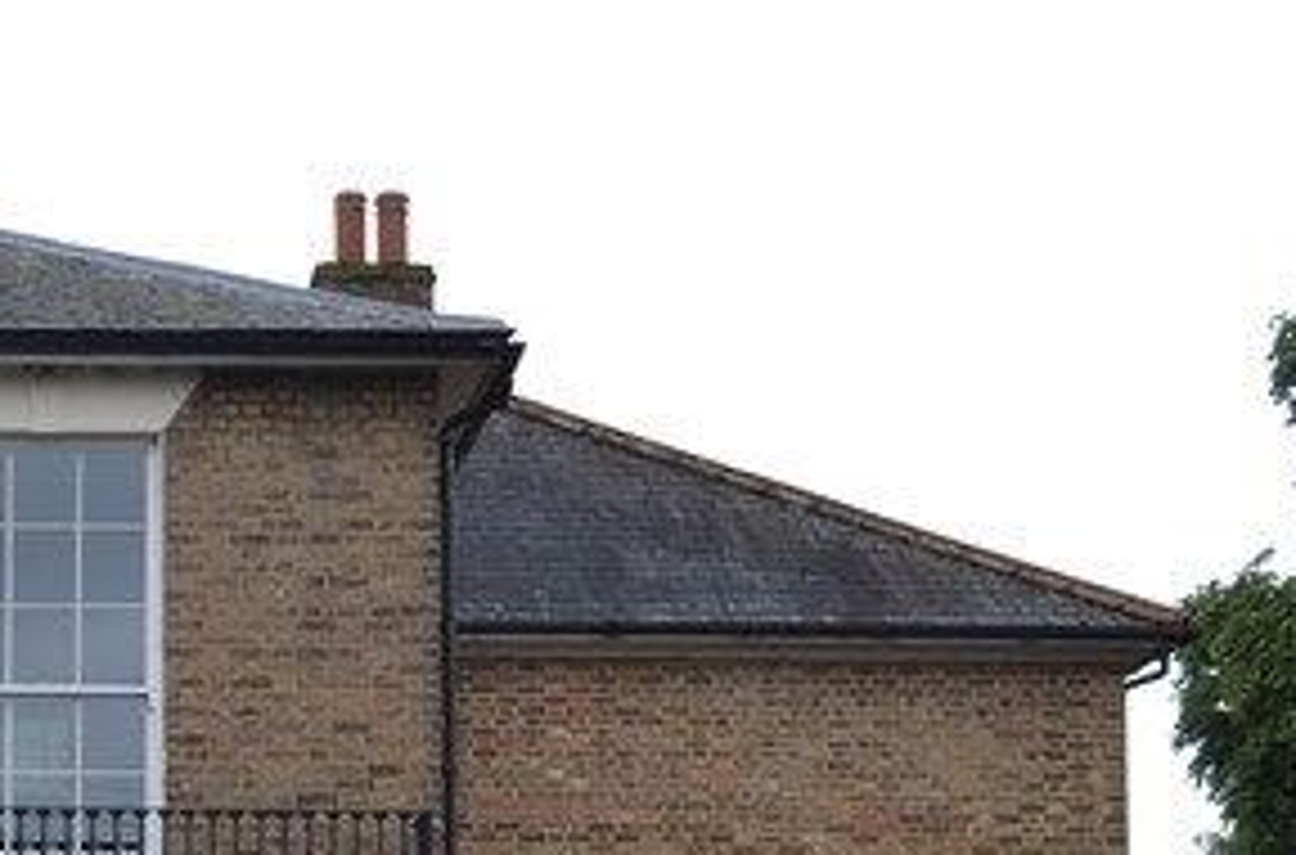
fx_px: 4306
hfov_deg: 16.8
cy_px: 898
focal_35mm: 120
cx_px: 18
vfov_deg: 11.2
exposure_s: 1/160
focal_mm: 36
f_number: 6.3
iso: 200
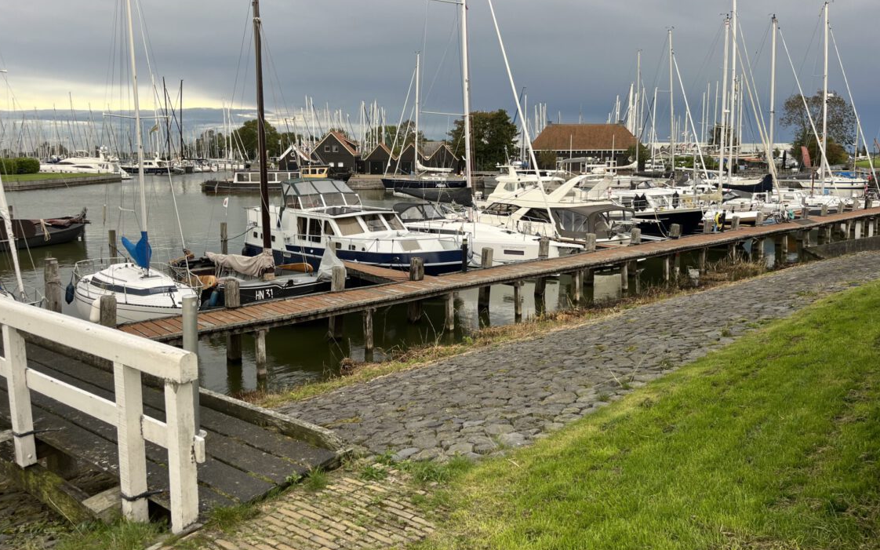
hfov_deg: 66.5
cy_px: 228
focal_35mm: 28
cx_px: 436
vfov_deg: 44.4
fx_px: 671
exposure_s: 1/449
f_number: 1.6
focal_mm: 5.1
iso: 50
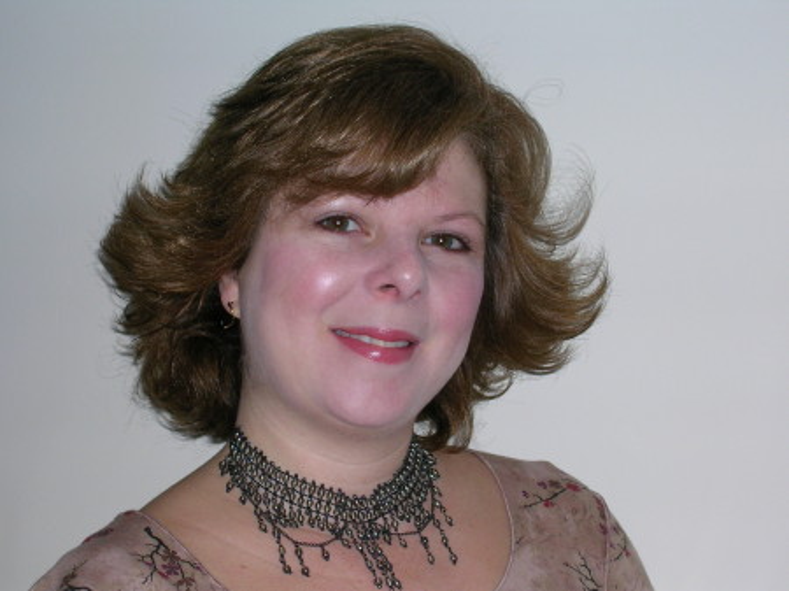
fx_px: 1959
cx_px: 394
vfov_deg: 17.2
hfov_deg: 22.8
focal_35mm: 86
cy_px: 296
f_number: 4.1
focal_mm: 13
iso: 50
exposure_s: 1/60.1
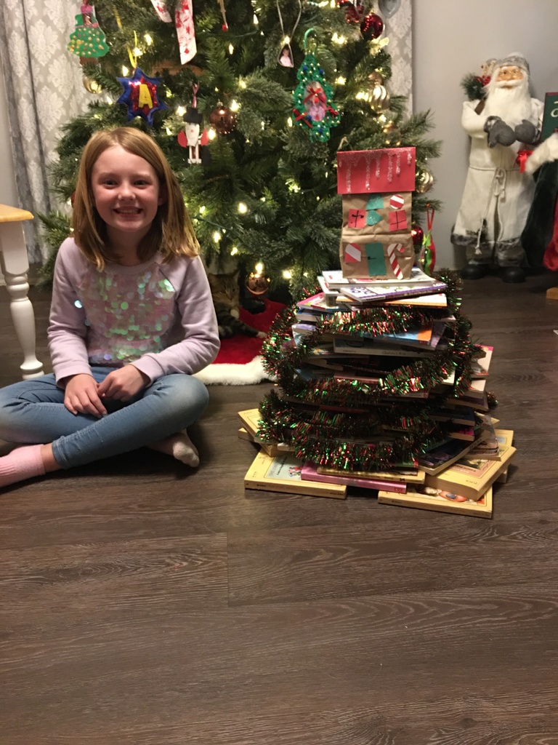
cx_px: 279
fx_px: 623
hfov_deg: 48.2
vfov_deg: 61.7
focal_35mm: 29
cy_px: 372
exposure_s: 1/4
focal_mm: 4.15
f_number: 2.2
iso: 80
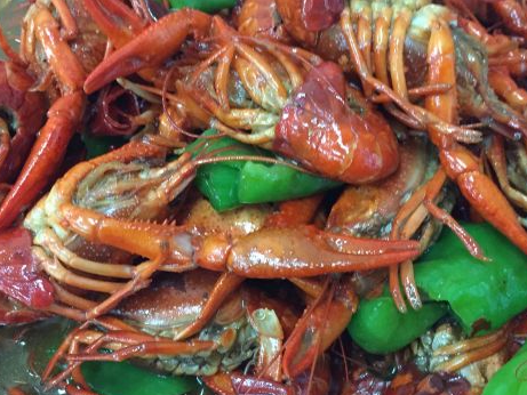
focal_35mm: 44
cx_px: 285
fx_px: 670
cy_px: 225
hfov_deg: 42.9
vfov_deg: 32.8
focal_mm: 4.15
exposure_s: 1/17
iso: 500
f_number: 2.2
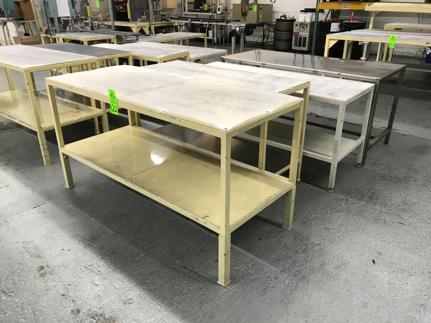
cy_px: 162
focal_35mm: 28
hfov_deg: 63.4
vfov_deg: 49.7
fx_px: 349
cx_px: 216
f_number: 1.8
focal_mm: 3.99
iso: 25
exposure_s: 1/30
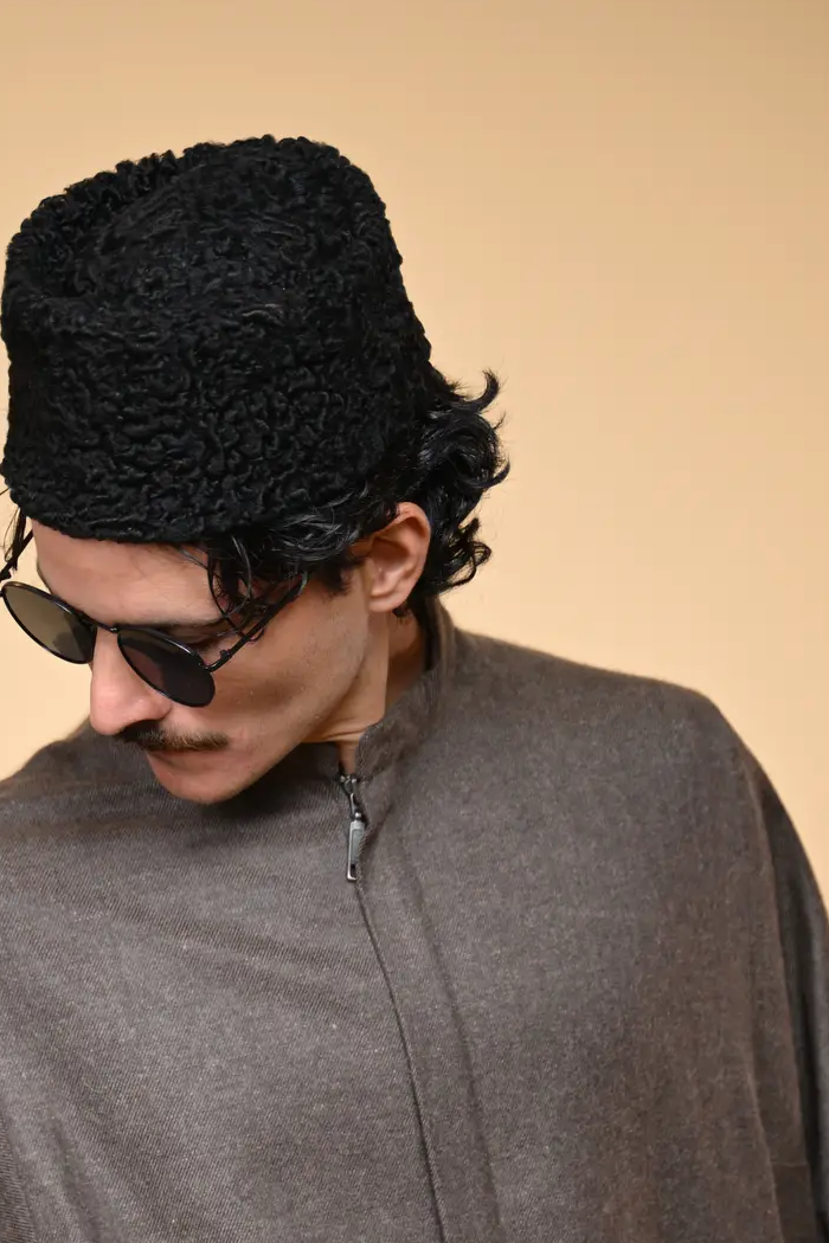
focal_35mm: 153
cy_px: 1355
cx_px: 314
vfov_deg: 13.2
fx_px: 5284
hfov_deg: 9.0
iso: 100
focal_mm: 63
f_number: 2.8
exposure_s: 1/160
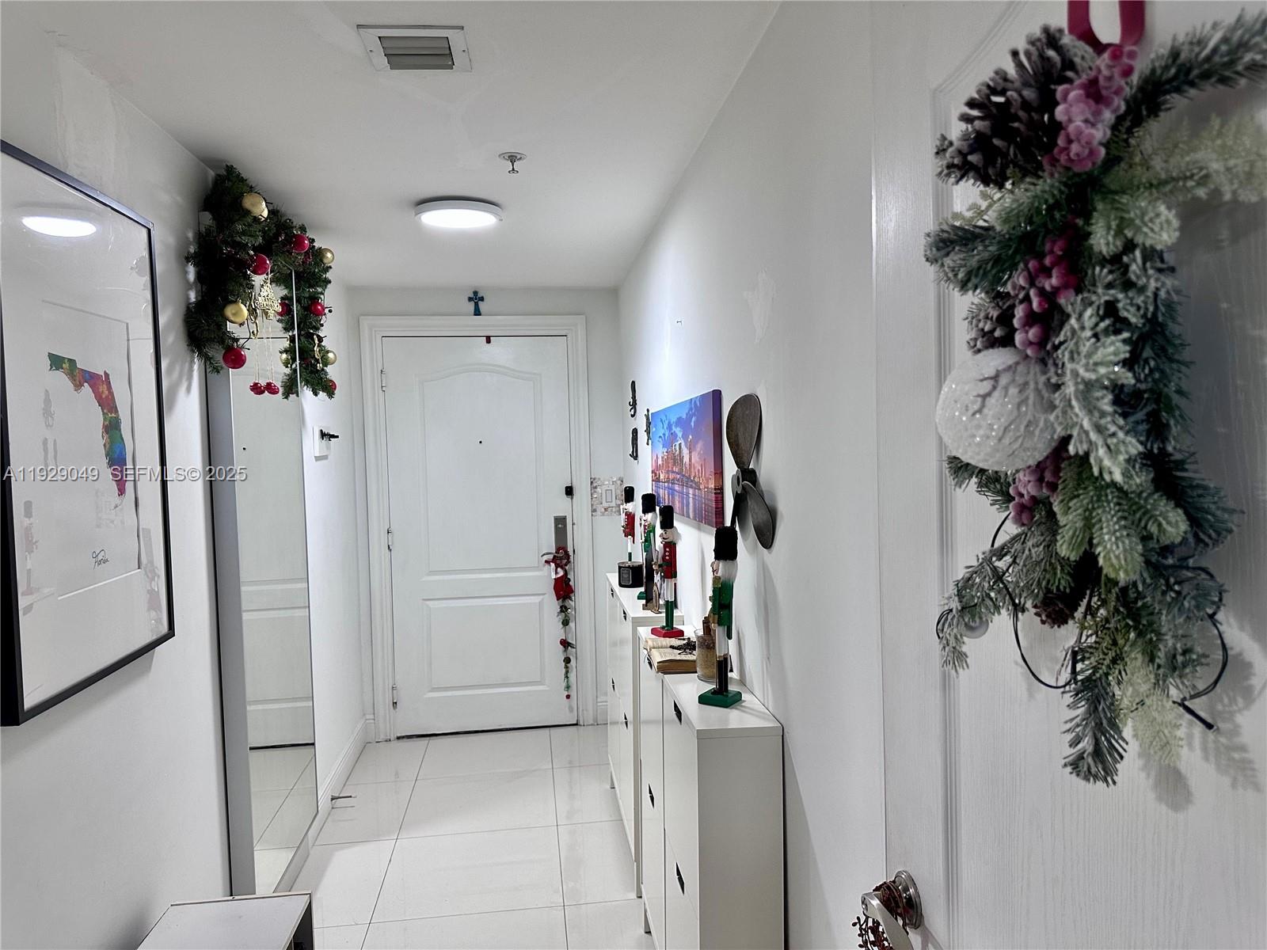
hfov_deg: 71.6
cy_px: 475
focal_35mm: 24
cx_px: 634
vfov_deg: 56.8
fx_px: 878
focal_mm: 6.86
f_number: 1.78
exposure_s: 1/103
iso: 250
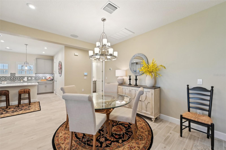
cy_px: 75
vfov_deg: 81.1
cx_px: 113
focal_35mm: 14
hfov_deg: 104.3
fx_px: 88
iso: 400
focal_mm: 14
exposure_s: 1/50
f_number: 8
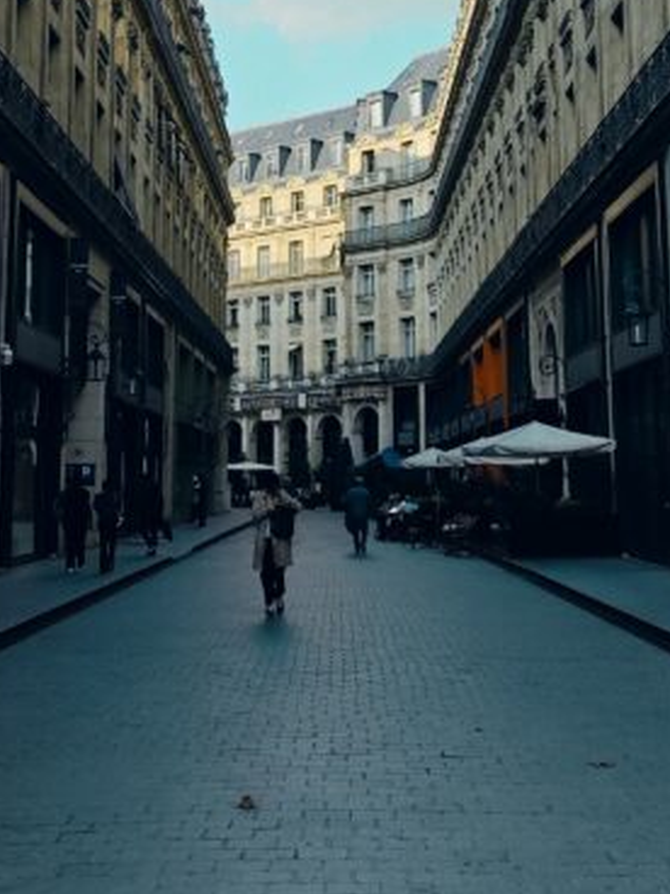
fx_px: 1652
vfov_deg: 29.5
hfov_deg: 22.9
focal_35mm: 64
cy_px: 160
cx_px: 328
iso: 50
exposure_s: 1/1340
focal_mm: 8.72
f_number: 2
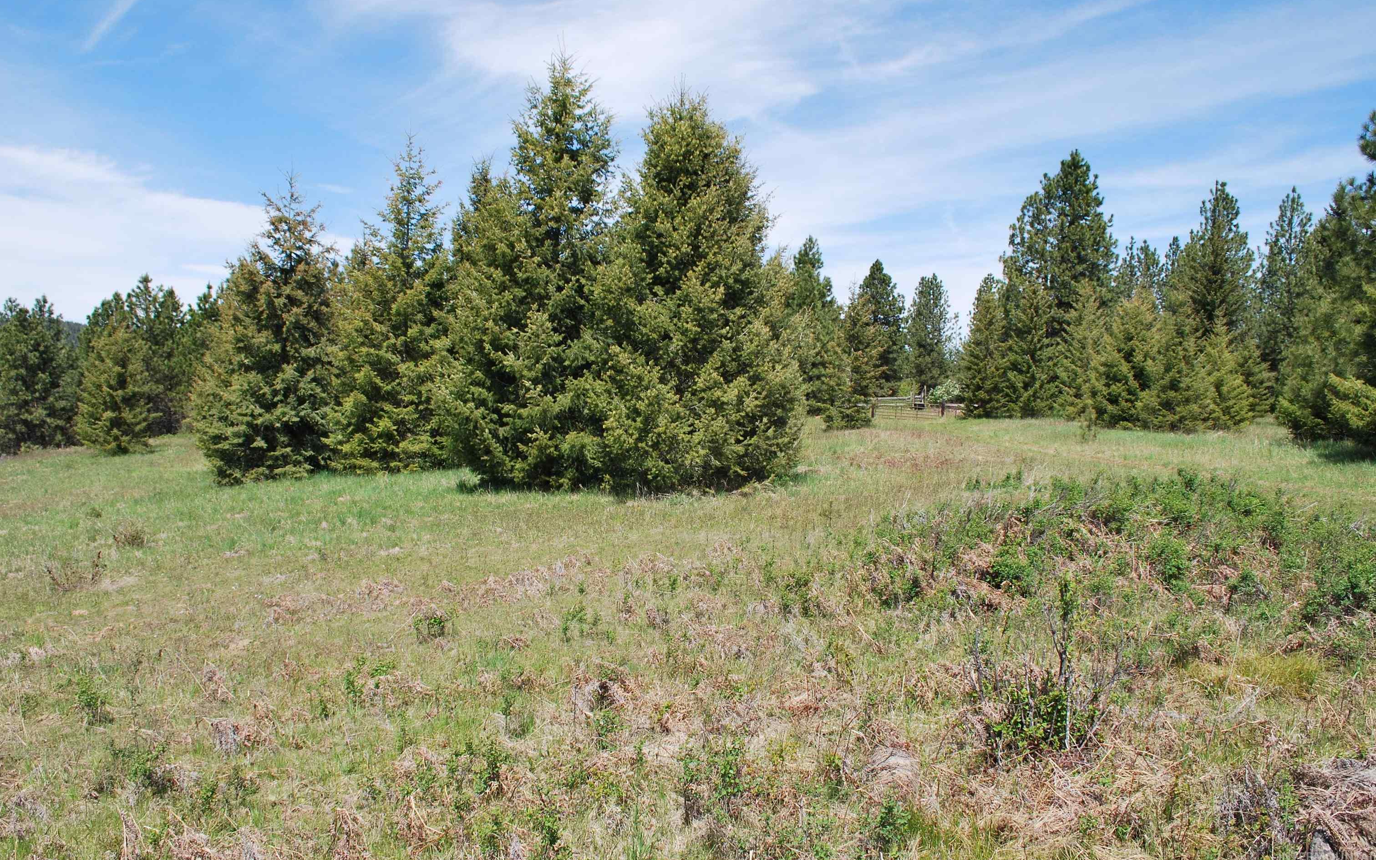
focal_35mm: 28
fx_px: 1050
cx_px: 685
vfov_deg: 44.5
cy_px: 436
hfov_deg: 66.5
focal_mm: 18
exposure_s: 1/250
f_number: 10
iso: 200
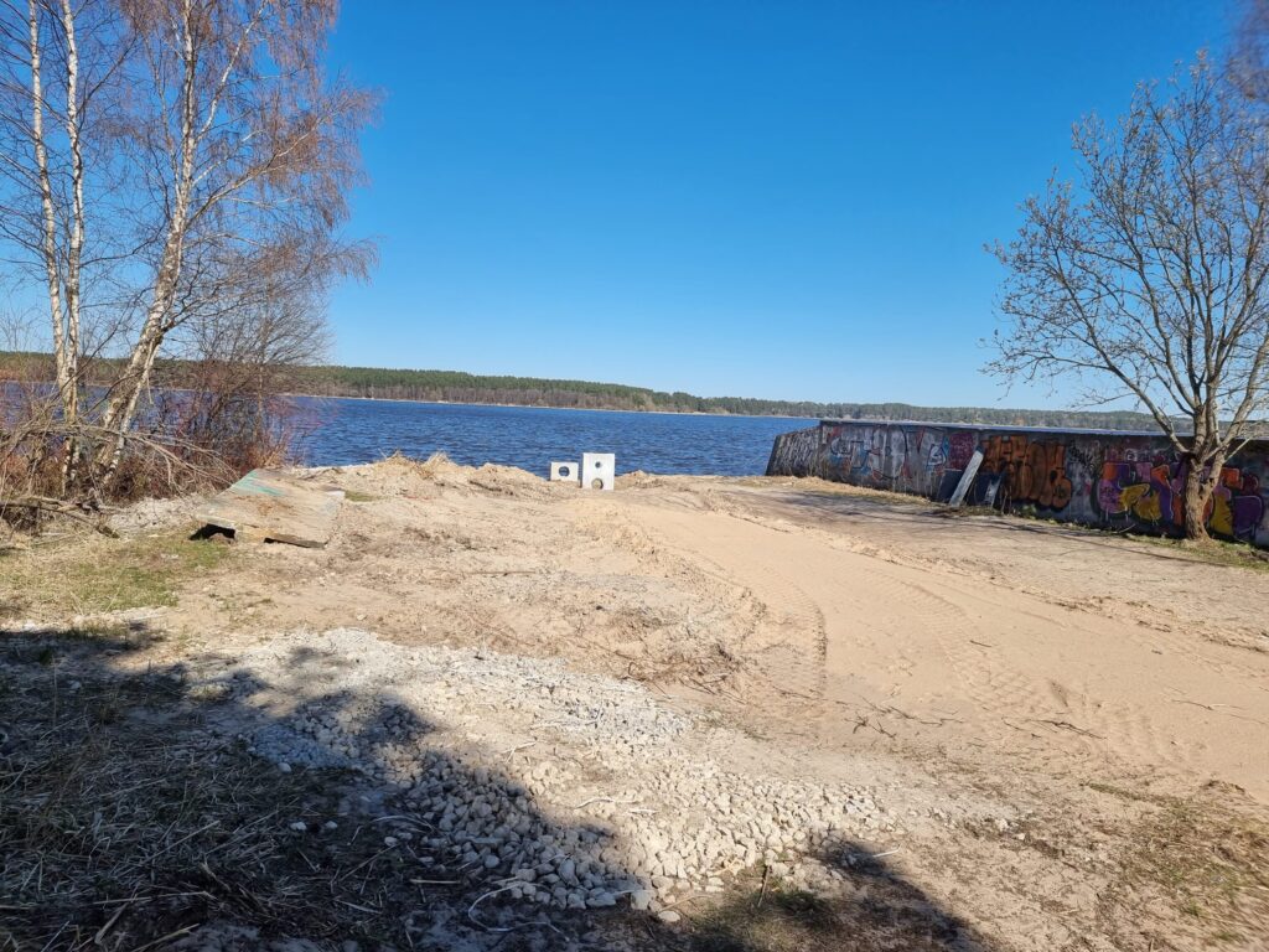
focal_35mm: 24
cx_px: 634
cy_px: 476
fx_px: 880
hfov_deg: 71.6
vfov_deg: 56.8
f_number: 1.8
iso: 50
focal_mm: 6.7
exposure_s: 1/1160
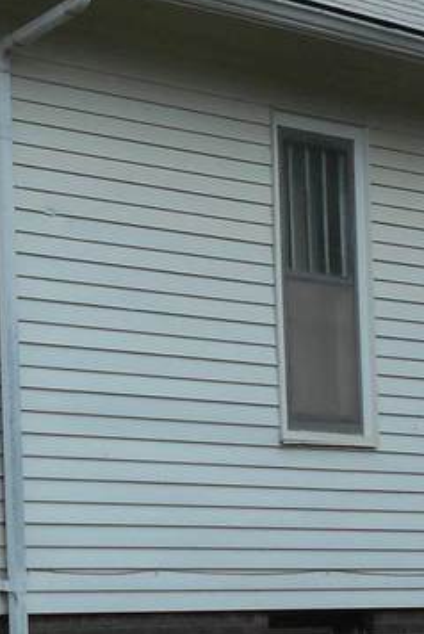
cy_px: 187
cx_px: -73
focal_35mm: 183
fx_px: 3226
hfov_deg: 7.5
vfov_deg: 11.2
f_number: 4.5
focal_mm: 8.8
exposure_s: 1/800
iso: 80
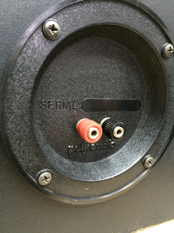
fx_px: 194
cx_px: 87
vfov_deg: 61.7
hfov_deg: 48.2
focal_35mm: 29
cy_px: 116
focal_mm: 4.15
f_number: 2.2
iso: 400
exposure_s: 1/17
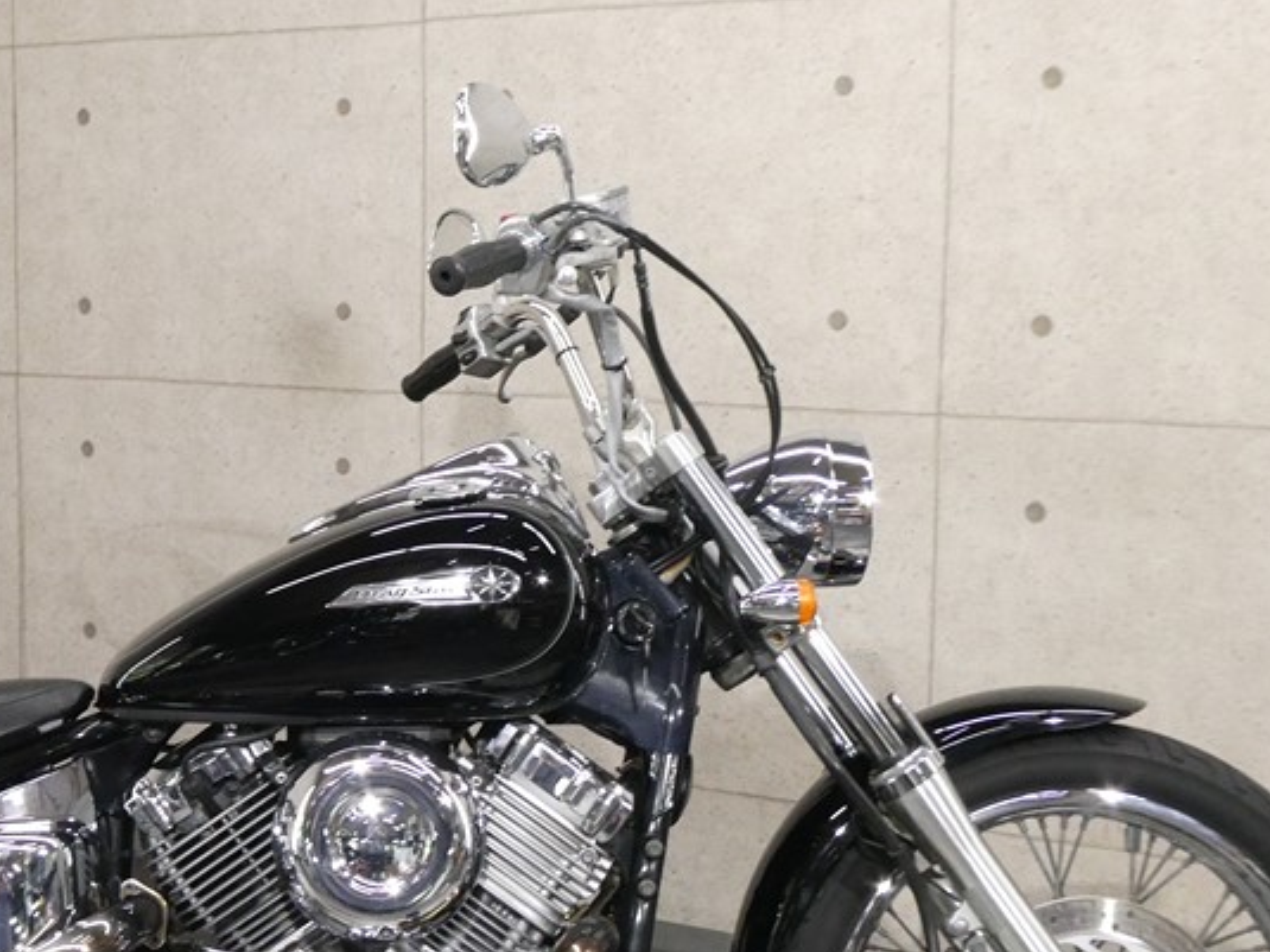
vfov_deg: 21.8
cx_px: 235
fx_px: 2458
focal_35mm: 67
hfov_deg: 28.3
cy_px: 624
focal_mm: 6.3
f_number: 3.7
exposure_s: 1/80
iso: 500
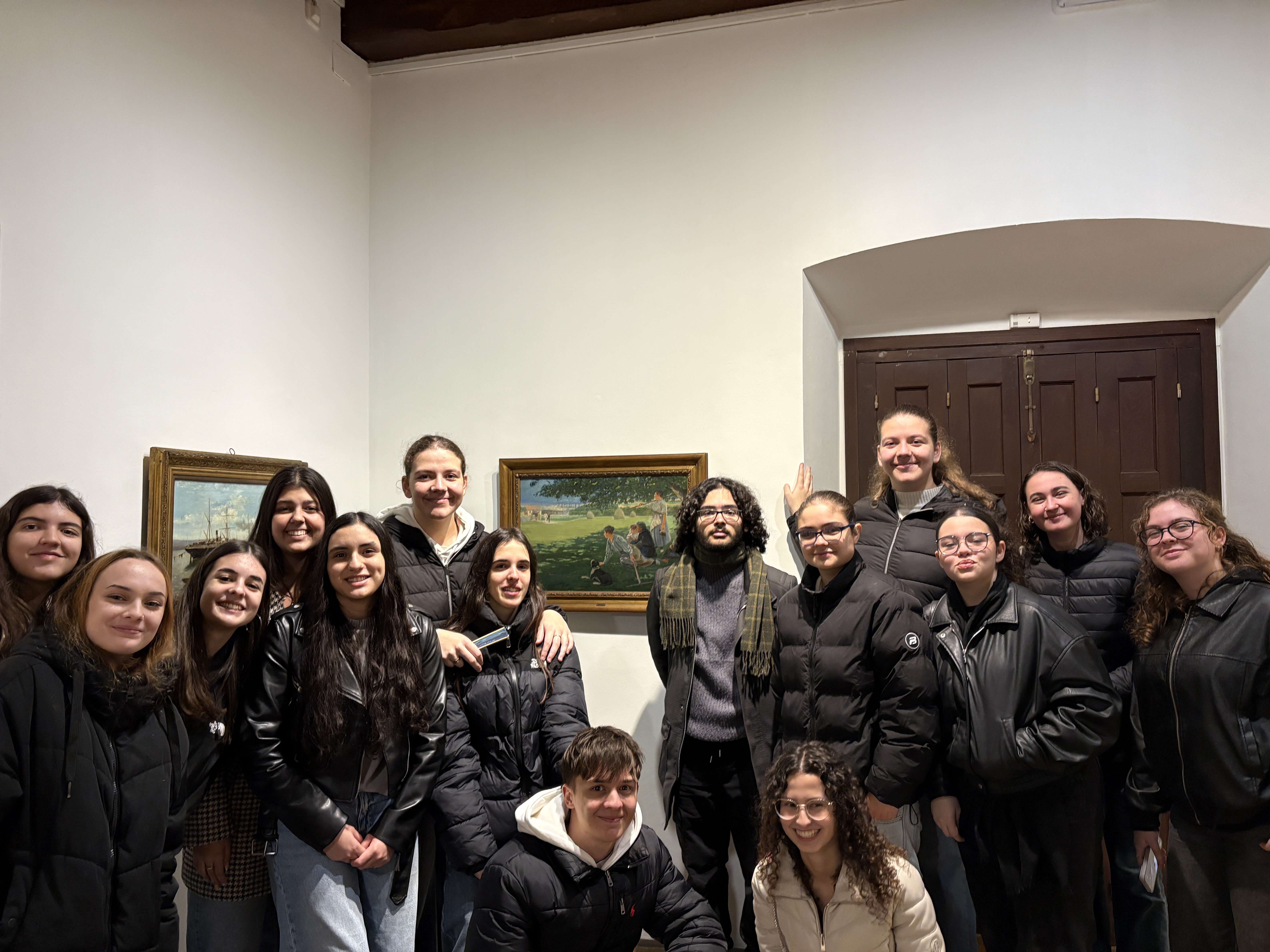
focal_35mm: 26
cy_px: 476
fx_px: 954
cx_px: 635
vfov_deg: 53.1
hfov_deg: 67.3
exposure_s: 1/50
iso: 320
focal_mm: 5.96
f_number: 1.6
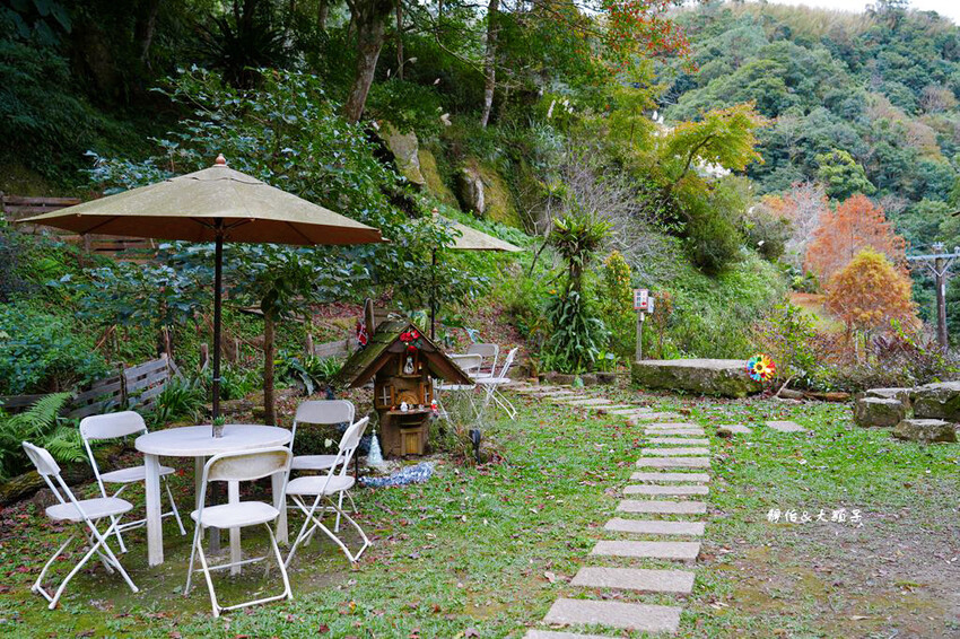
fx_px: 826
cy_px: 320
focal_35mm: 31
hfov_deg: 60.3
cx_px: 480
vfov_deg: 42.3
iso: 160
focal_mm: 31
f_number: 4.5
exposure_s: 1/50
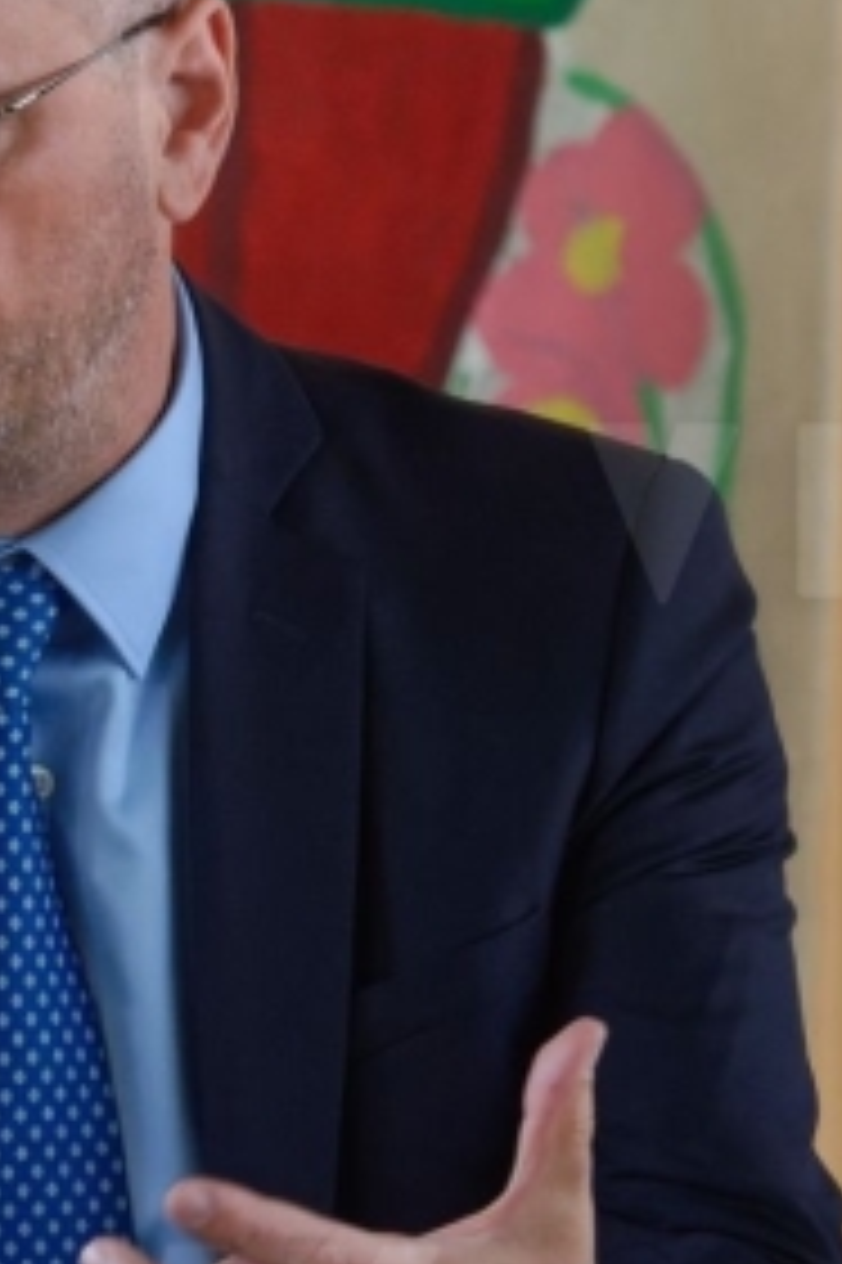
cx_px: -738
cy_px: 675
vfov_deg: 3.9
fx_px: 18701
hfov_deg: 2.6
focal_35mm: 532
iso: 1000
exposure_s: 1/200
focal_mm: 125
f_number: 5.6
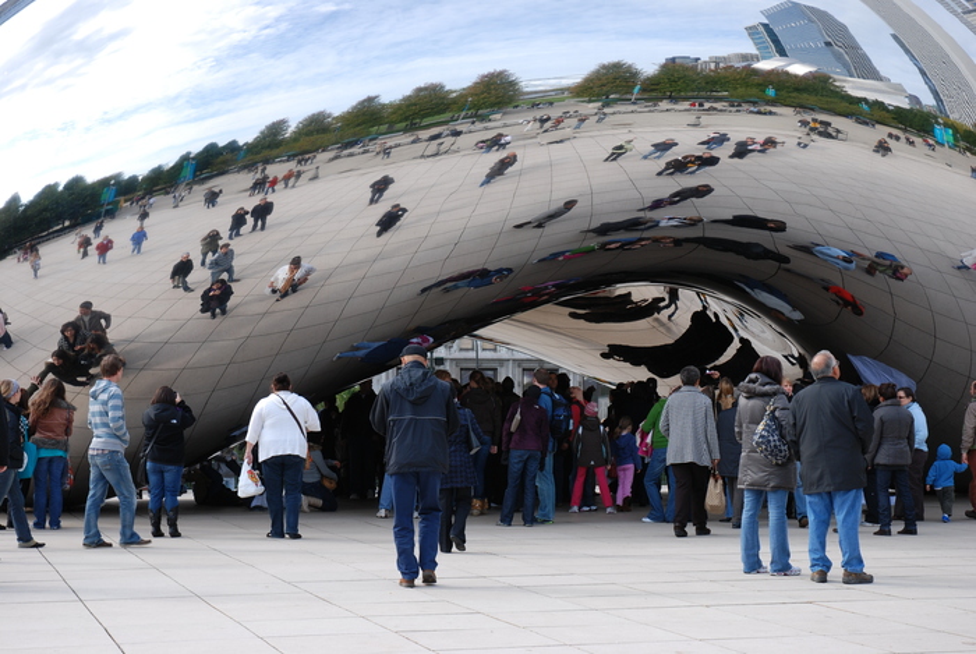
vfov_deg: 22.7
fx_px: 1629
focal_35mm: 60
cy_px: 327
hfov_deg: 33.4
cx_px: 488
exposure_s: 1/160
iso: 125
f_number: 6.3
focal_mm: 40
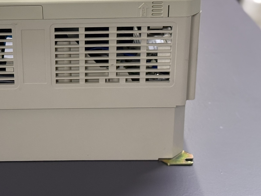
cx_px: 53
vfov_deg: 18.3
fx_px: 603
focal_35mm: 80
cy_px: 38
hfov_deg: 24.0
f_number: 1.78
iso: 250
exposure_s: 1/50
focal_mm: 6.76
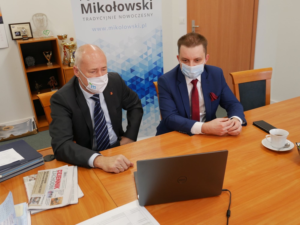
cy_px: 112
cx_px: 150
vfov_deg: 41.8
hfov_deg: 53.9
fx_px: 295
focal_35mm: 34
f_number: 4
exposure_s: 1/60
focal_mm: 17
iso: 640
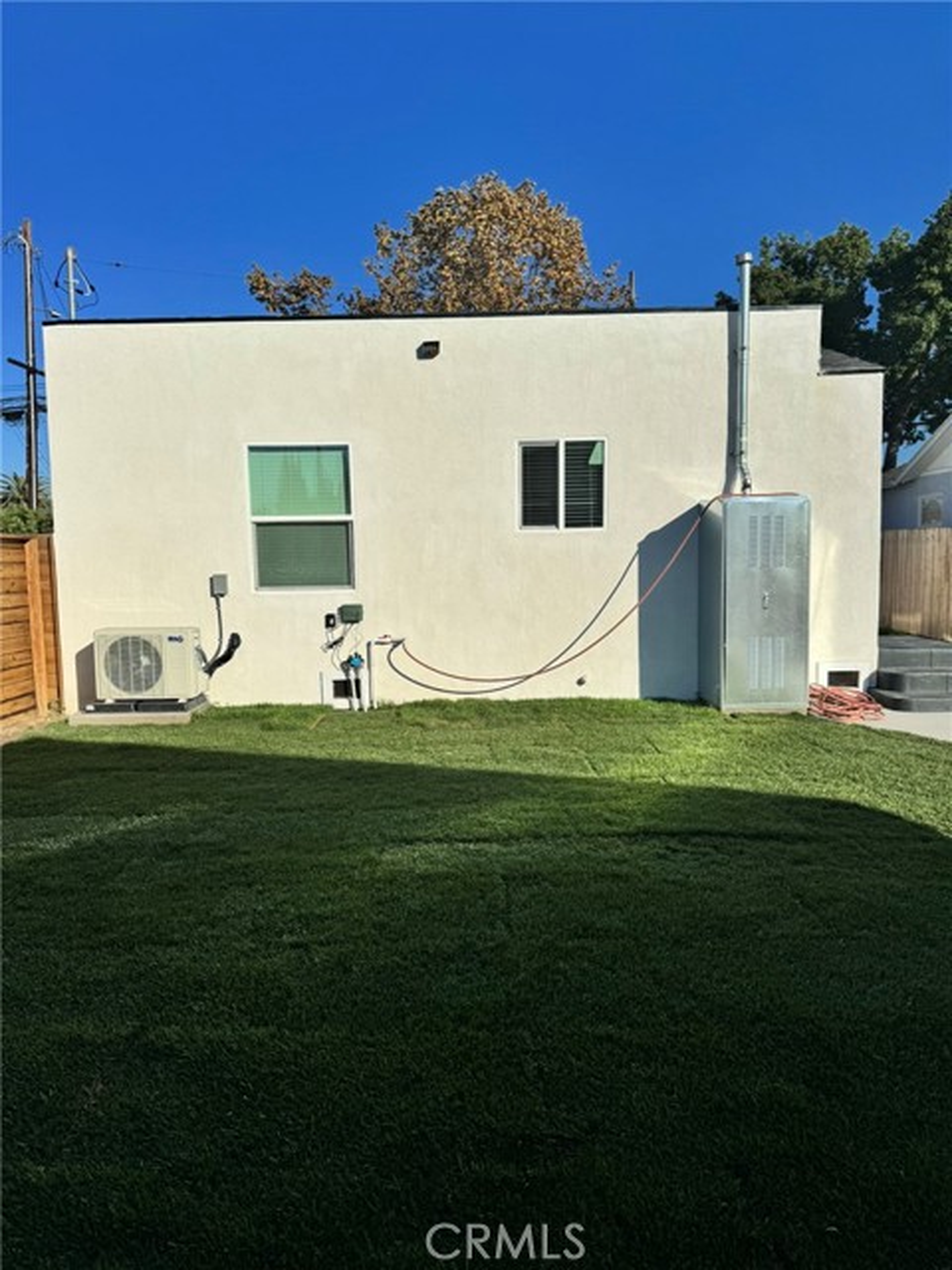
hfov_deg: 56.8
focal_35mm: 24
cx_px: 476
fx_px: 880
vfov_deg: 71.6
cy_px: 635
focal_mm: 6.76
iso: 80
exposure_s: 1/12346
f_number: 1.78
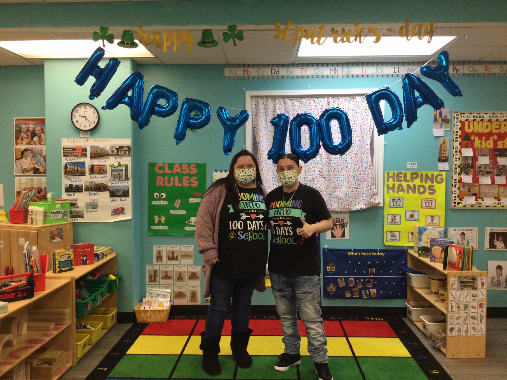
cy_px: 190
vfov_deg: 45.4
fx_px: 454
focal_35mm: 31
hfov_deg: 58.4
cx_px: 254
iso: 40
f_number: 2.4
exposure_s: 1/30
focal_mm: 3.3
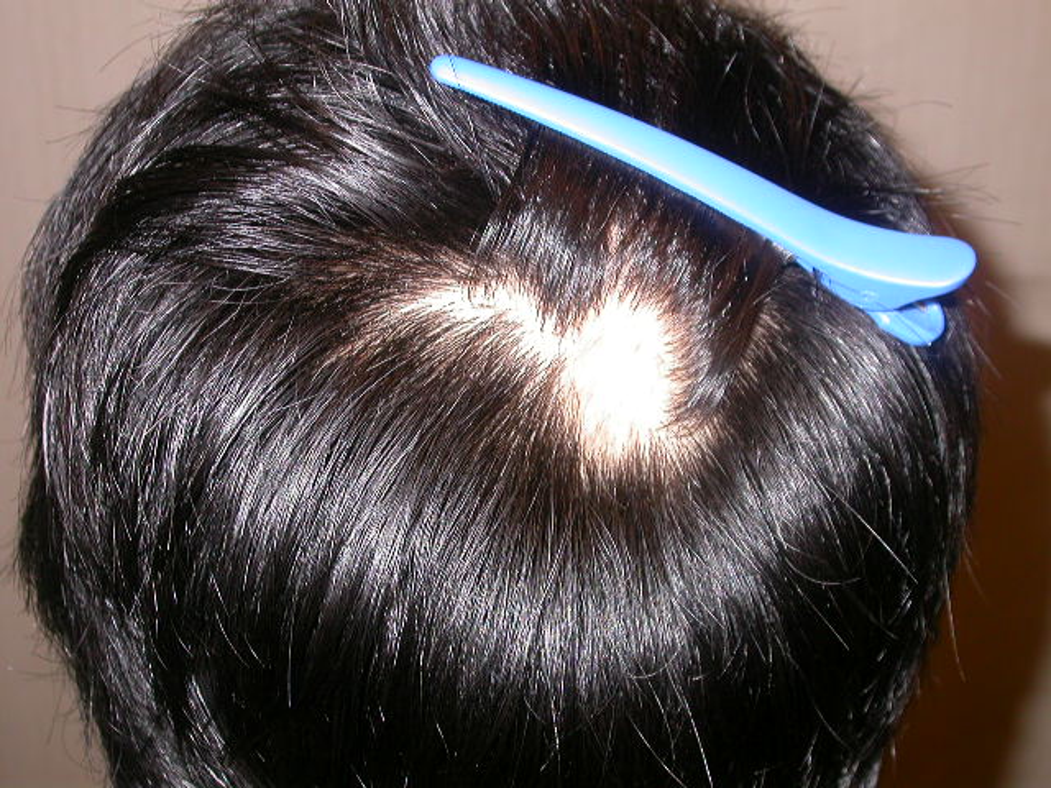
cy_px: 394
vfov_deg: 23.3
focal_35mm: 63
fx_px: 1913
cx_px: 526
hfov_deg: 30.7
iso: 100
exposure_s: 1/60.3
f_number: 3.1
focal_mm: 13.1
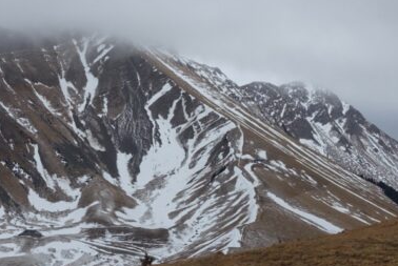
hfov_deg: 30.8
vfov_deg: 20.9
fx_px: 719
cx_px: 150
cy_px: 85
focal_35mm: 65
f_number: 7.1
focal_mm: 8.8
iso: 125
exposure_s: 1/200
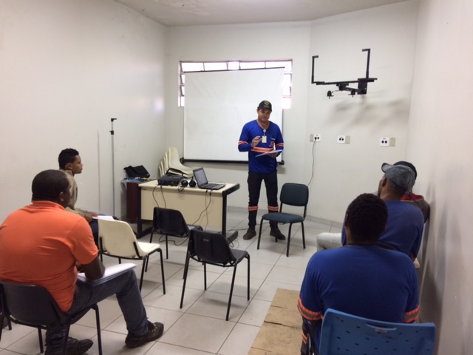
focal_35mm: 29
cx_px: 236
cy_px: 178
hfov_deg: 61.7
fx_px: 396
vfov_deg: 48.2
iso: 80
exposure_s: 1/30
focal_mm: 4.15
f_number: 2.2
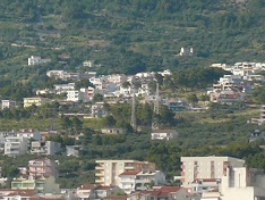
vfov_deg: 4.0
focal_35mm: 374
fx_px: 2866
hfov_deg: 5.3
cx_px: 59
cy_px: -105
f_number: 5.6
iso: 100
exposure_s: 1/250
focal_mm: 12.6
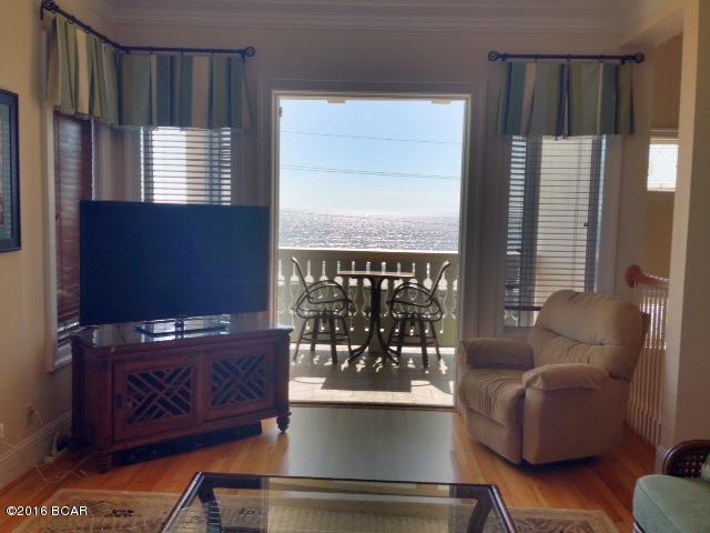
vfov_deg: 42.9
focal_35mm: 33
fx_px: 677
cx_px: 355
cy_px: 266
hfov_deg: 55.4
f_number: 2.4
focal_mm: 4.12
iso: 50
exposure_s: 1/5435
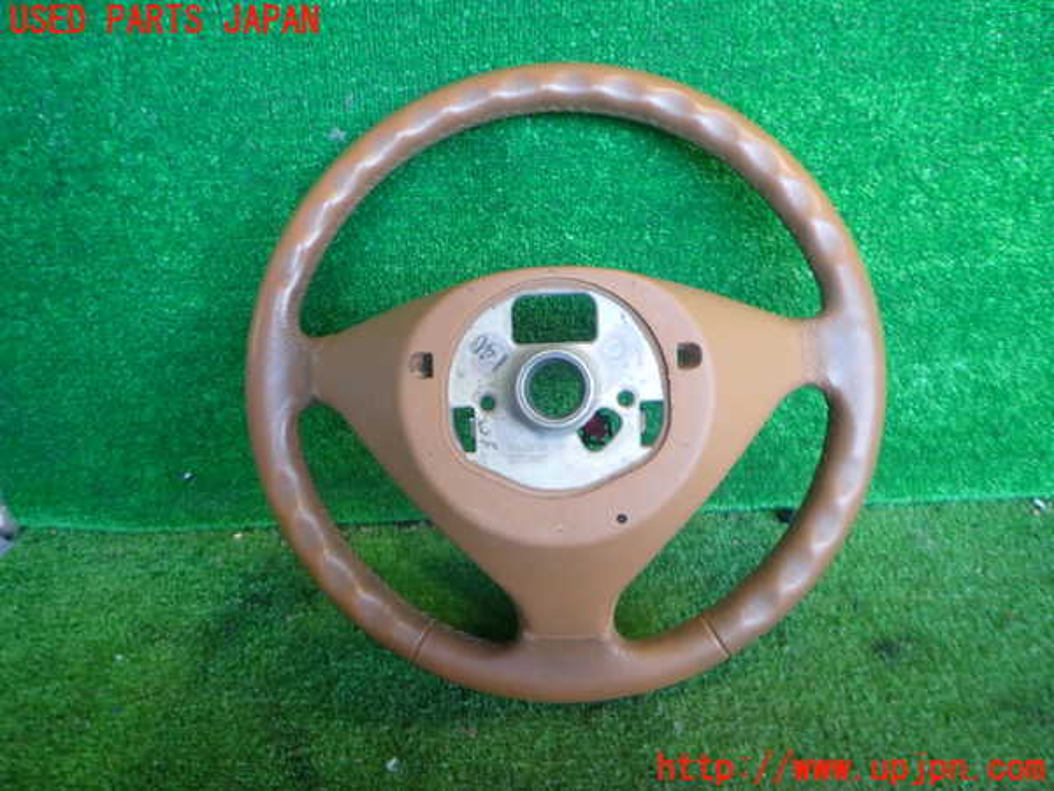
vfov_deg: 54.9
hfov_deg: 69.4
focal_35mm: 25
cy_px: 396
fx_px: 761
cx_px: 527
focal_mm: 4.5
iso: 200
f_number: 2
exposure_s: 1/50
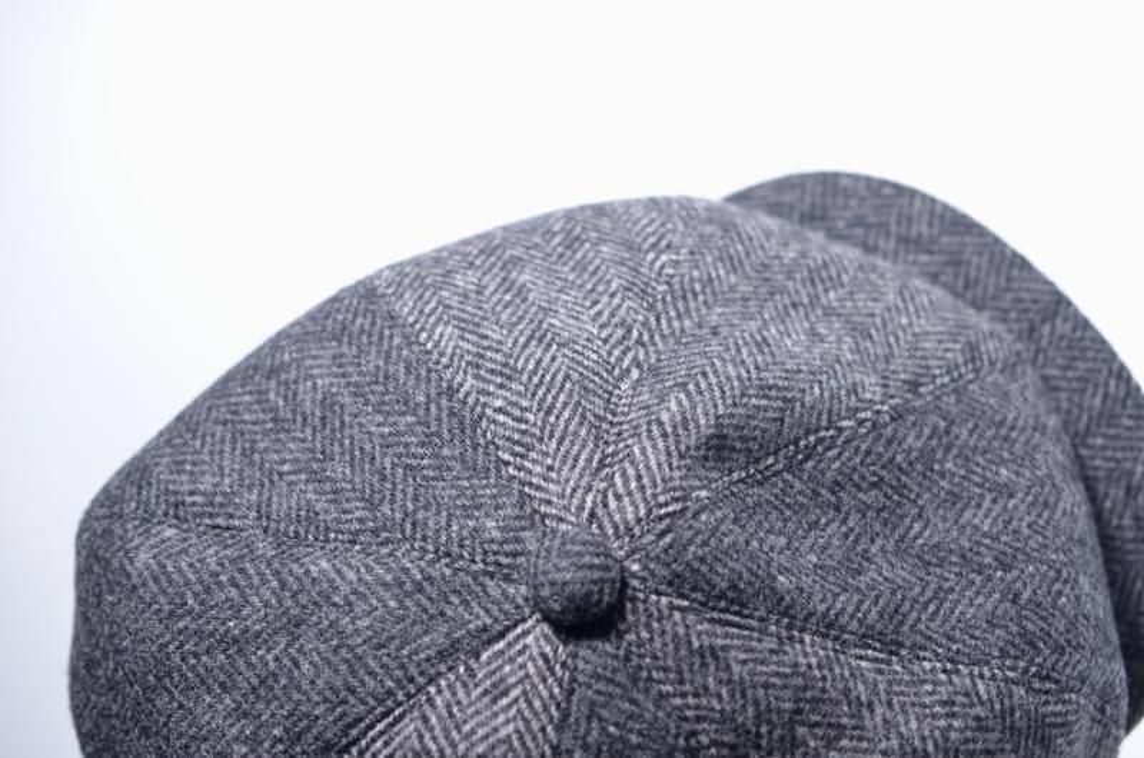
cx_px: 572
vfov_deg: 22.5
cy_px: 379
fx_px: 1903
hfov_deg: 33.5
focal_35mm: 60
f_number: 4.5
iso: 800
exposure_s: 1/80
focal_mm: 40
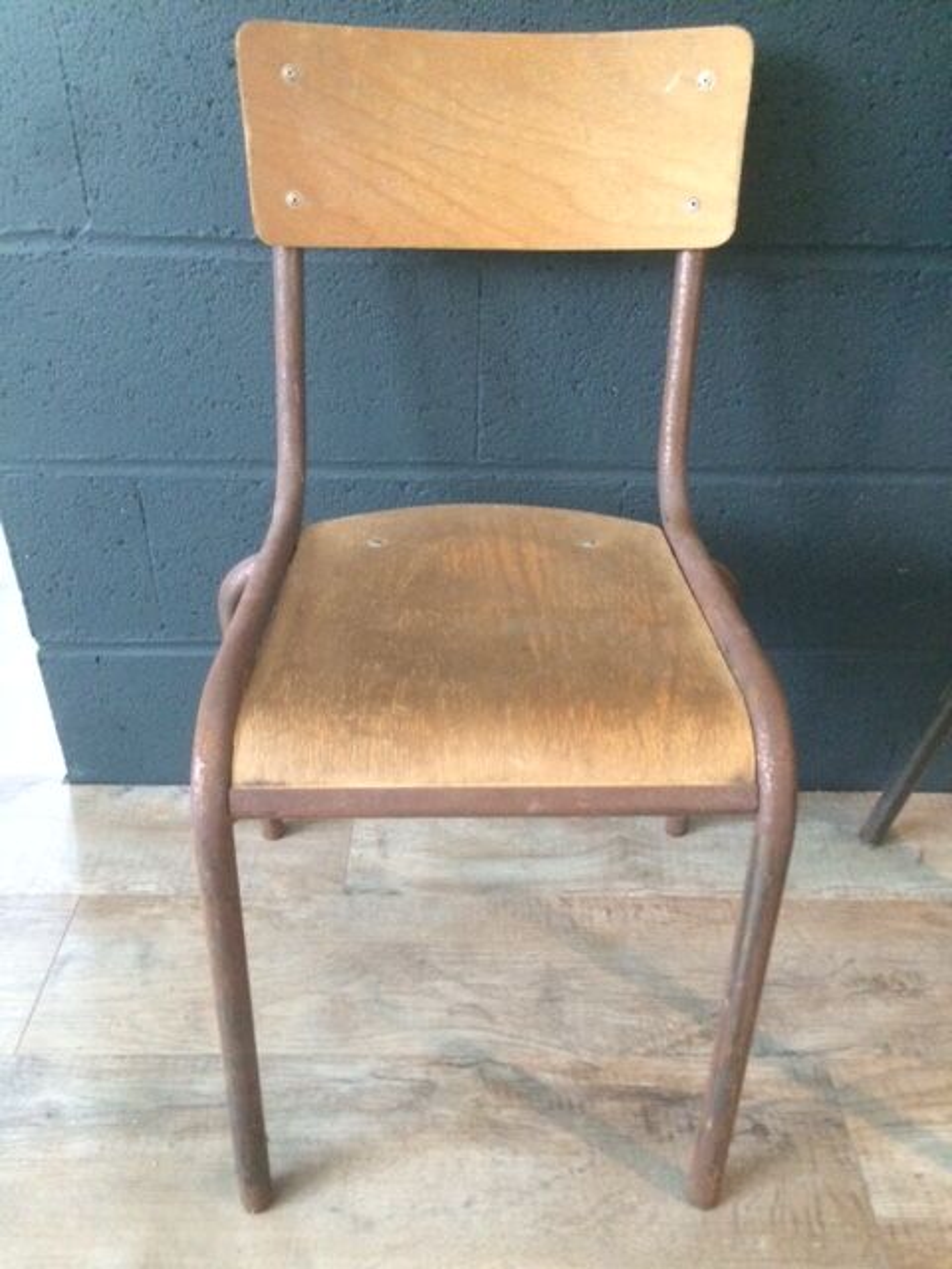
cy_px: 634
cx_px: 476
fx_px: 1063
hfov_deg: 48.2
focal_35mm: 29
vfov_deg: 61.7
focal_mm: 4.15
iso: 400
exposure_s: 1/17
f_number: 2.2
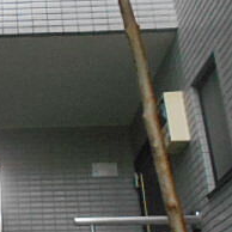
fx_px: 576
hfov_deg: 20.7
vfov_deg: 22.7
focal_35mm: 76
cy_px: 153
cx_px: -73
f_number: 3.2
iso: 800
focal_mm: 4.6
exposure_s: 1/250
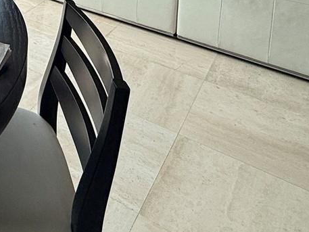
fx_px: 438
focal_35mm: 49
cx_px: -90
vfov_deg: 23.0
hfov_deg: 30.7
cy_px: -131
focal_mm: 2.22
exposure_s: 1/363
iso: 50
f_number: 2.2
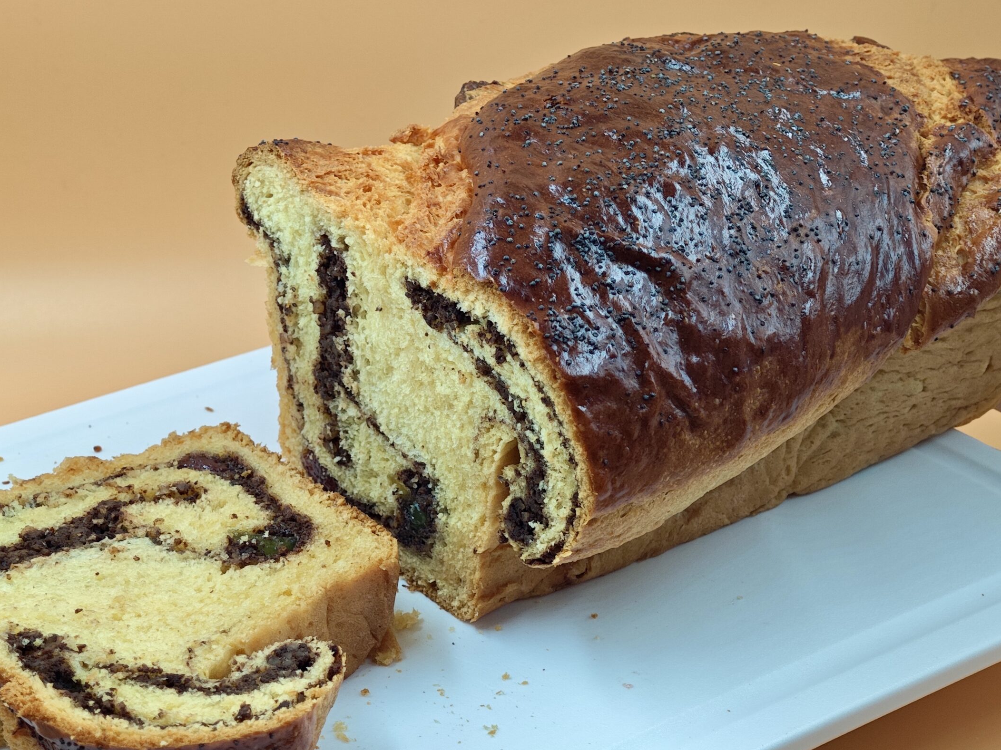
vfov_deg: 20.2
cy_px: 380
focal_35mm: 73
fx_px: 2111
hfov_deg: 26.7
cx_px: 440
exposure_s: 1/100
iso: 125
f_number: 2
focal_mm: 9
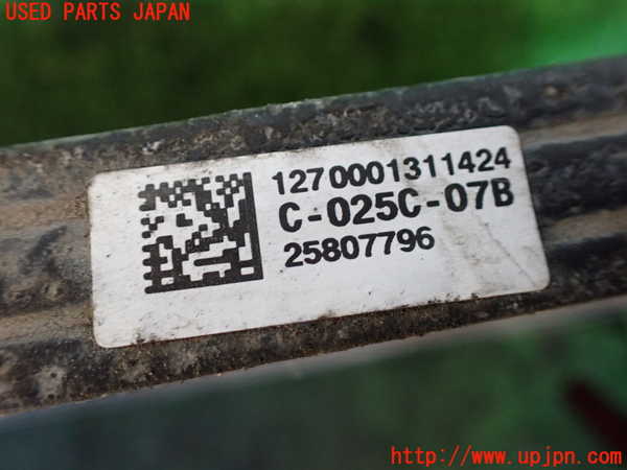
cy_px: 235
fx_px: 543
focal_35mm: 30
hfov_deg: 60.0
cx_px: 314
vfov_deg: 46.8
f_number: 2.3
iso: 800
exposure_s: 1/80
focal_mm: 5.4
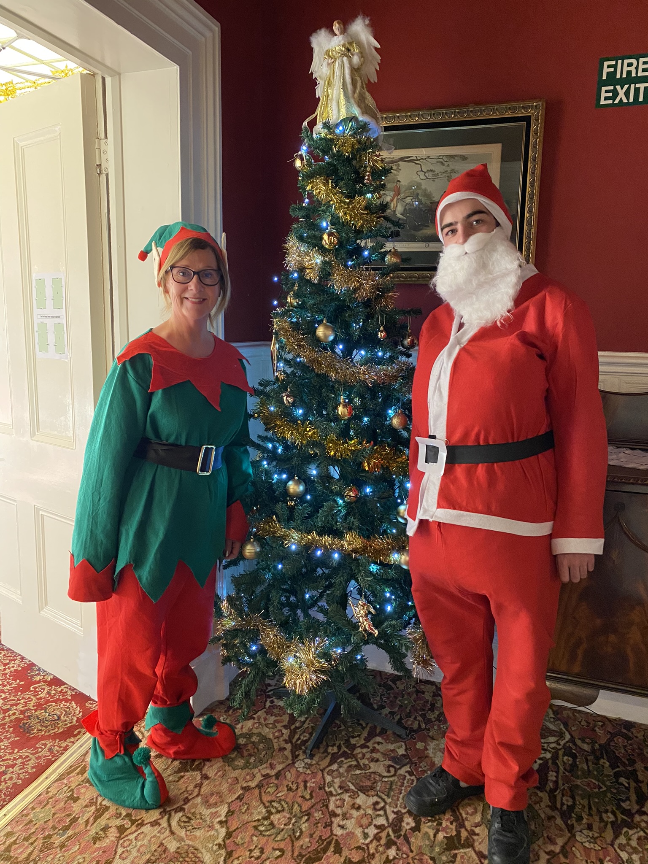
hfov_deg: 53.1
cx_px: 324
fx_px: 649
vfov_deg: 67.3
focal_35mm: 26
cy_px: 432
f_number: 1.8
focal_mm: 4.25
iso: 500
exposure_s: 1/59
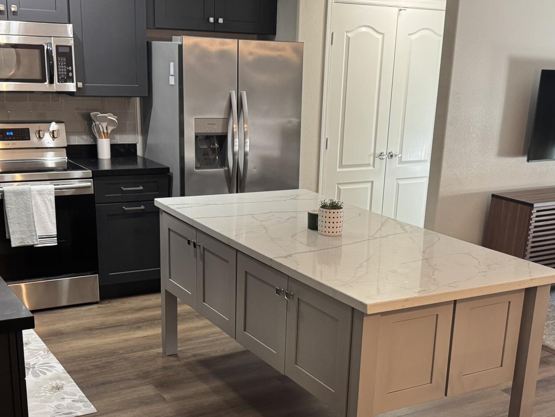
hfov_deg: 40.4
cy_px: 300
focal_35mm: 47
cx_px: 297
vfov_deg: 30.5
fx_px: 754
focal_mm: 6.76
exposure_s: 1/60
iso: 320
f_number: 1.78
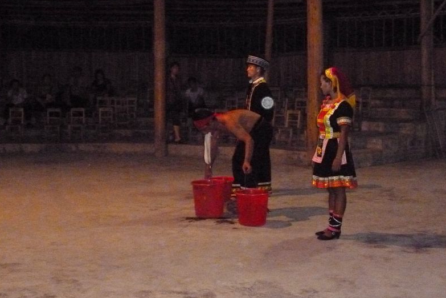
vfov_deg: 26.5
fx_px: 632
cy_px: 146
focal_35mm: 51
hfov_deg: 38.9
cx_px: 226
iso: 1600
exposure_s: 1/30
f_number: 4.3
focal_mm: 8.6
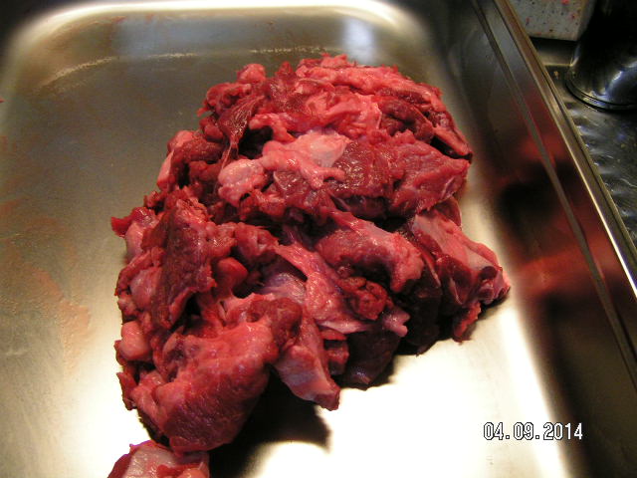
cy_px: 239
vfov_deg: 37.7
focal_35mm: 38
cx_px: 318
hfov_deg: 49.0
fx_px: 699
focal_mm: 5.8
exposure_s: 1/40
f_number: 2.8
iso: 160
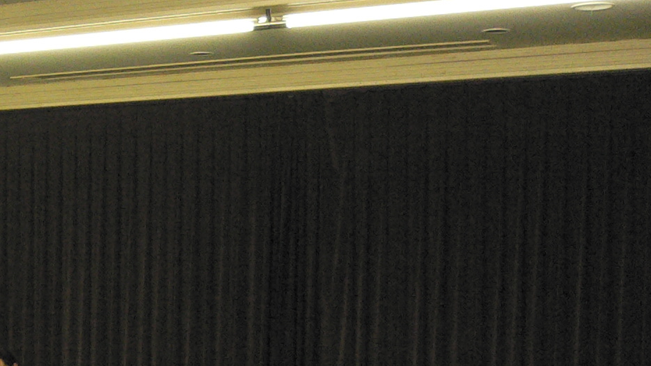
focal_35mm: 94
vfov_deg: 12.7
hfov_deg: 21.2
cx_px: -123
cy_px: 350
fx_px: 1623
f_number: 2.8
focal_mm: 5.8
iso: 400
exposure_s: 1/60
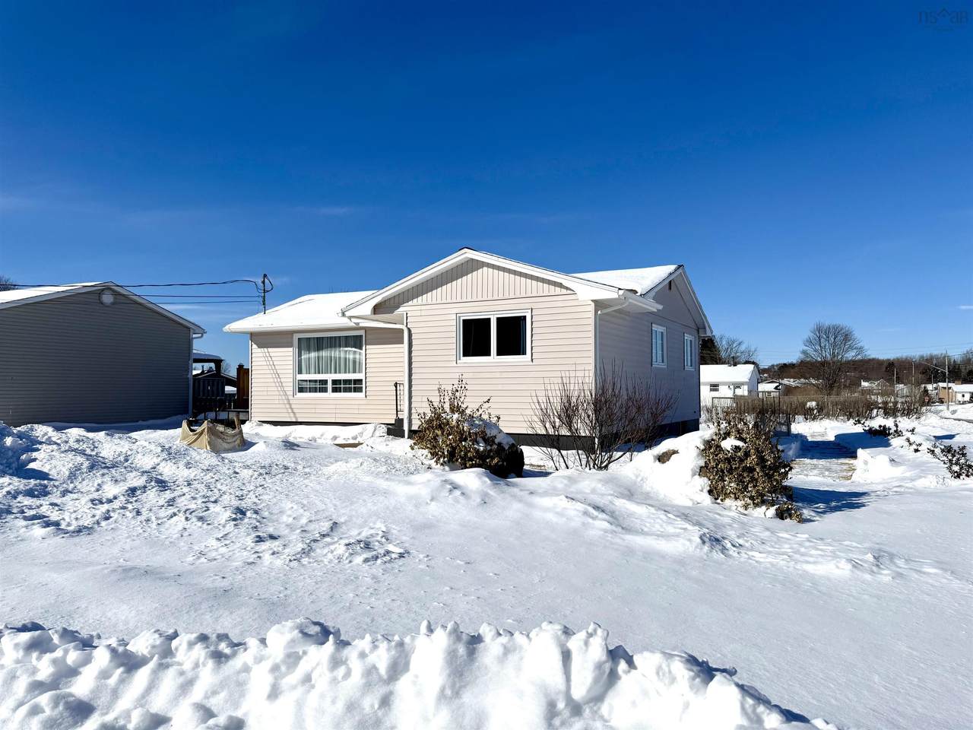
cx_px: 486
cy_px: 365
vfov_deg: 56.8
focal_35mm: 24
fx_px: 675
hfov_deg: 71.6
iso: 64
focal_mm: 6.76
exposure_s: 1/14286
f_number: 1.78
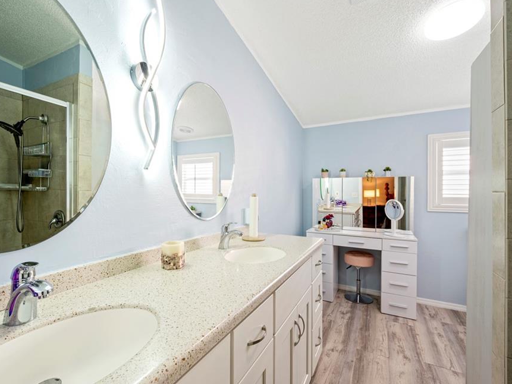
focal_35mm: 16
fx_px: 237
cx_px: 244
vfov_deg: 78.1
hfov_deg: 94.4
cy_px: 196
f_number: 8
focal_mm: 14
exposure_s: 1/2
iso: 100
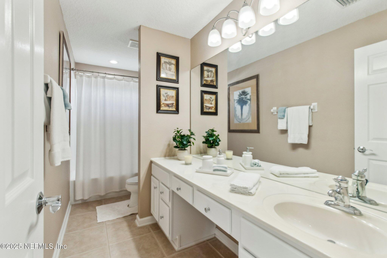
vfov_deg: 77.3
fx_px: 161
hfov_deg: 100.4
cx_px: 194
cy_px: 129
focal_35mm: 15
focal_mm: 10
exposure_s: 1/25
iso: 800
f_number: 8
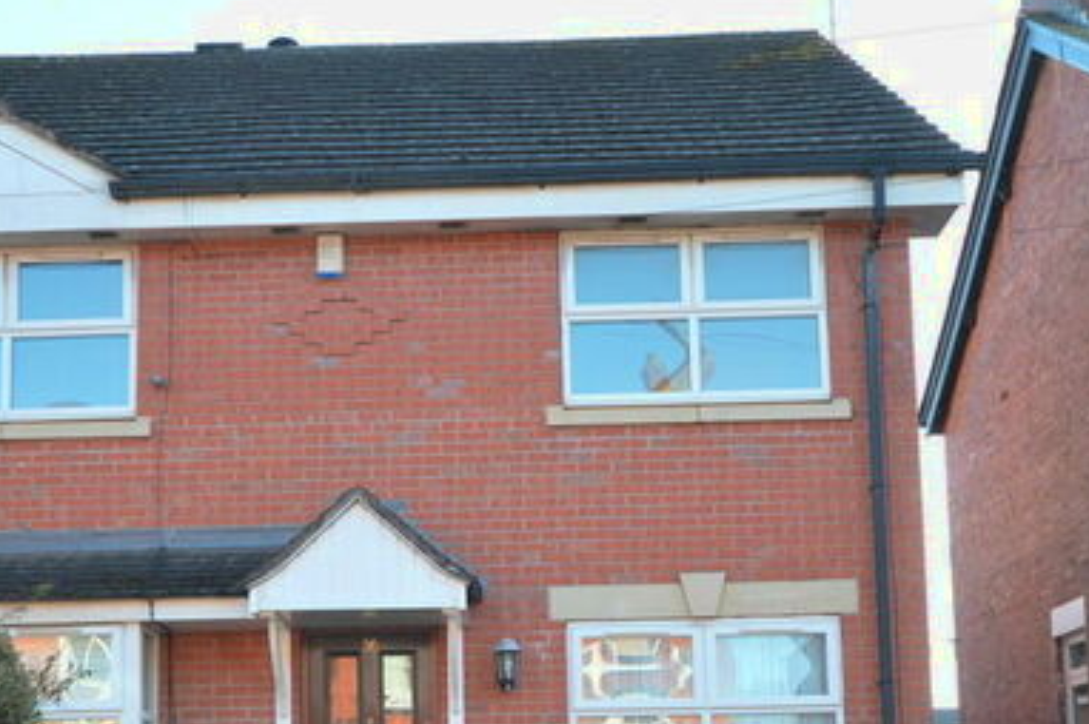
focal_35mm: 55
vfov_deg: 23.9
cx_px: 436
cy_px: 641
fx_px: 1662
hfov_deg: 36.1
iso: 280
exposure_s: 1/125
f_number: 5.6
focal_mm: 20
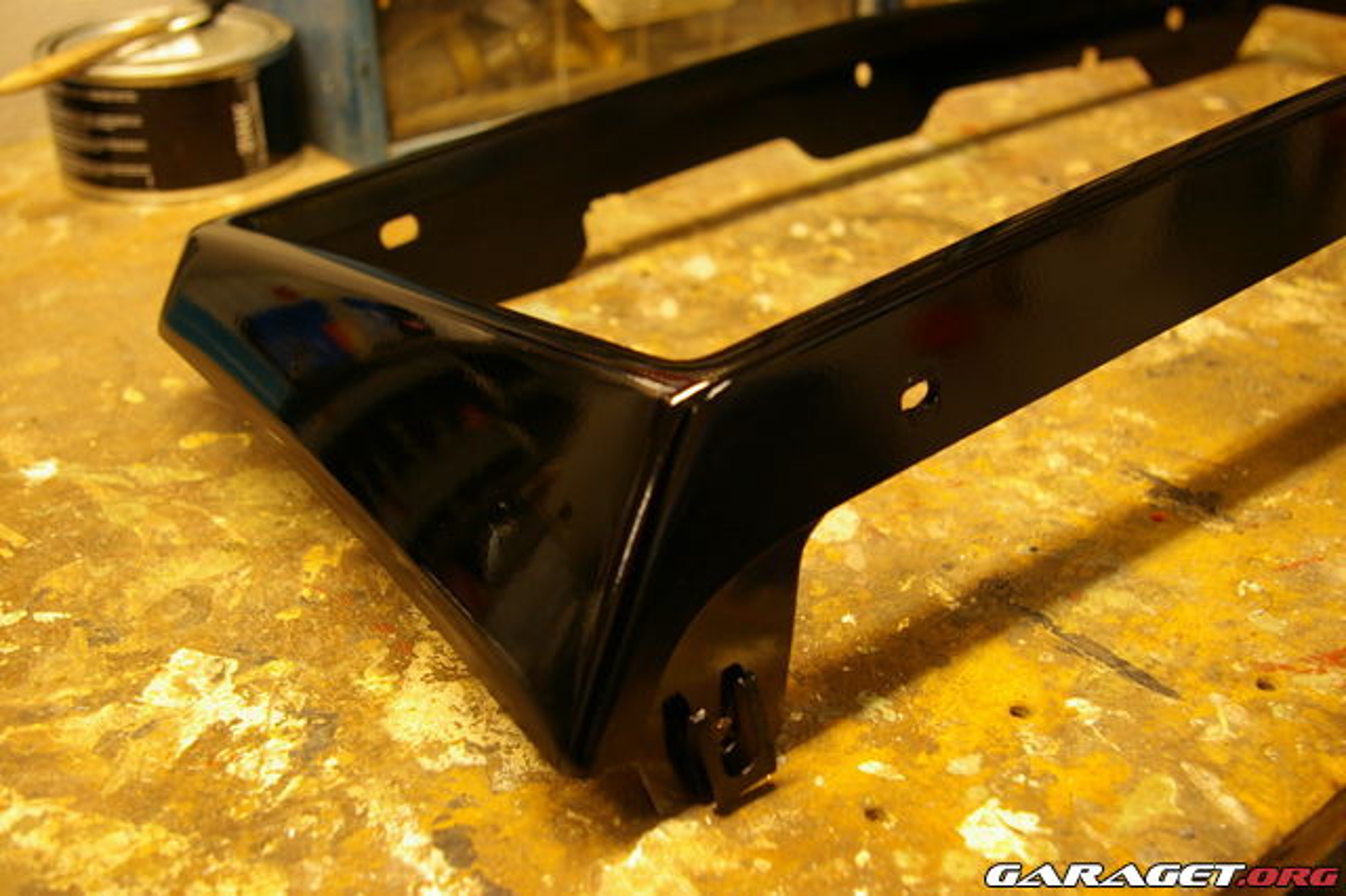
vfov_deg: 36.8
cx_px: 673
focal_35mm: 36
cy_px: 448
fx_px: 1345
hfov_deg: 53.2
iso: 400
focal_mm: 24
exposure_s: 1/15
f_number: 4
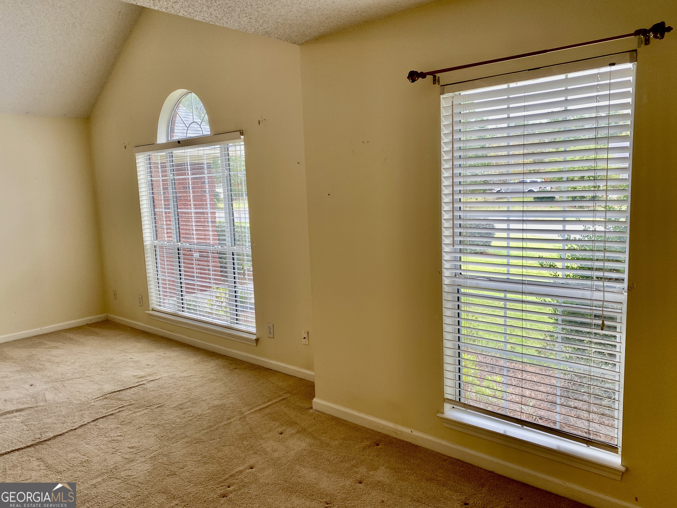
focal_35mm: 26
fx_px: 508
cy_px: 254
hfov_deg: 67.3
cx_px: 338
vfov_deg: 53.1
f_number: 1.8
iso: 64
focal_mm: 4.25
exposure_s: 1/120
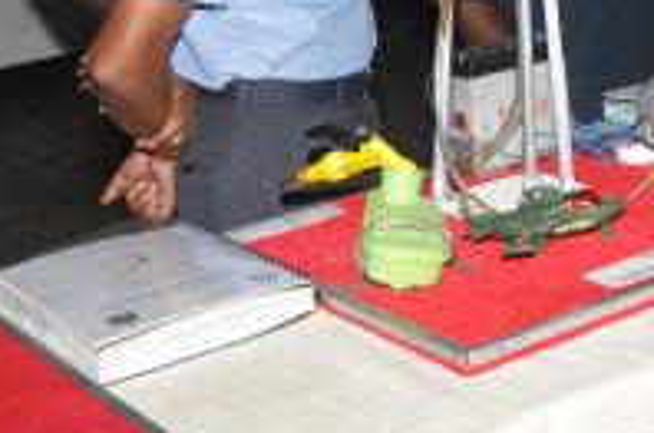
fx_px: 1731
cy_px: -195
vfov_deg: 13.5
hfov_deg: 19.7
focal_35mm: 96
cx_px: 852
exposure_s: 1/125
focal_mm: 21
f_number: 7.1
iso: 200
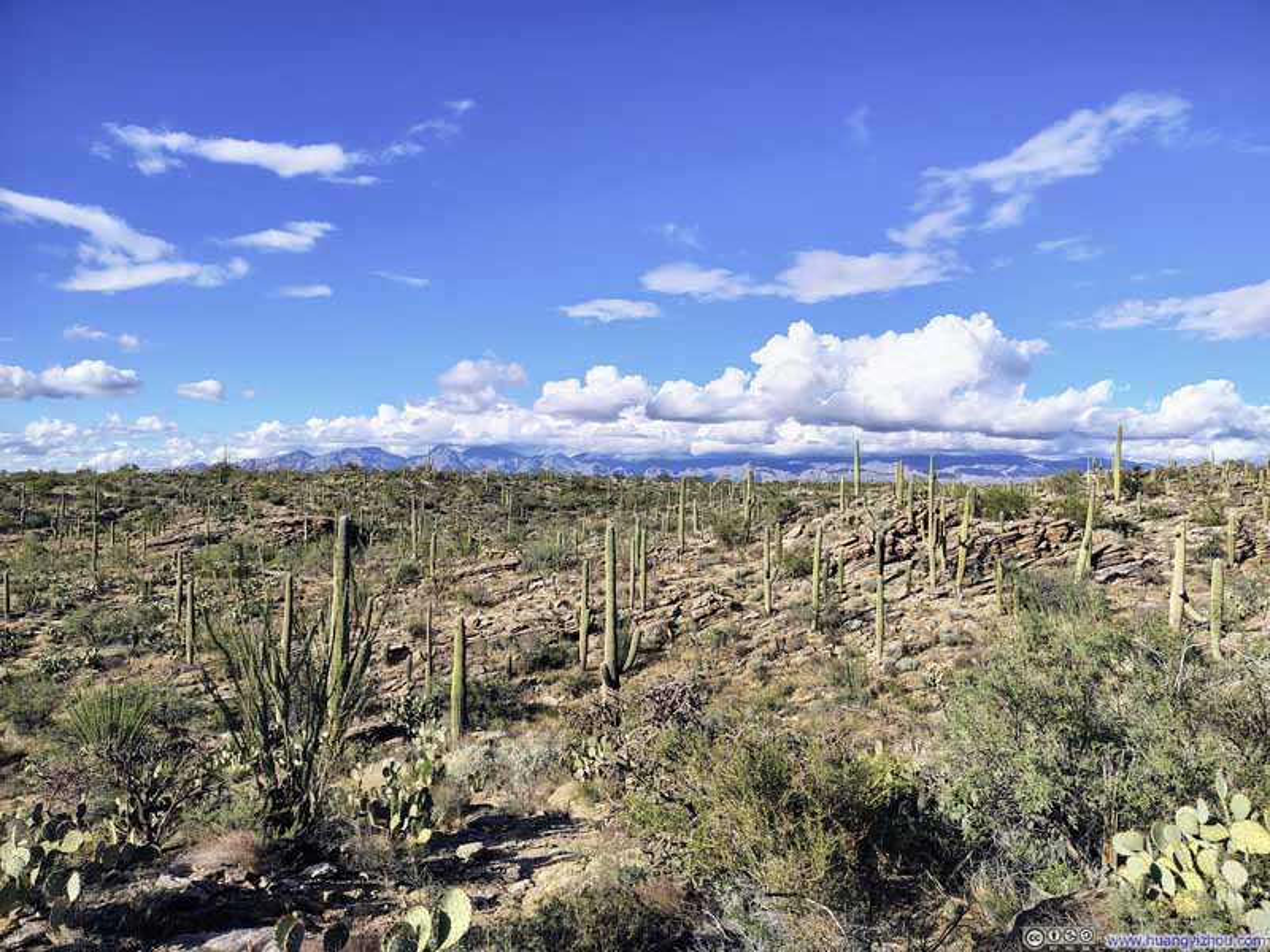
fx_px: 881
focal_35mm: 24
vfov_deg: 56.8
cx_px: 635
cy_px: 476
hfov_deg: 71.6
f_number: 1.8
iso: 101
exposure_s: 1/1800
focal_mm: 5.56
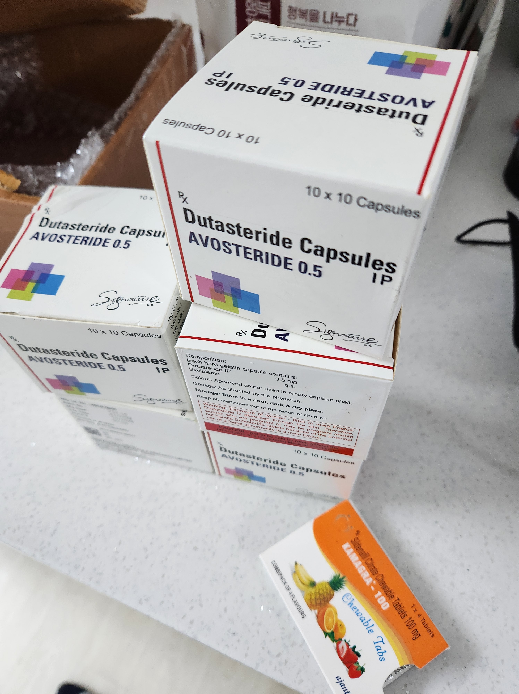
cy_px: 347
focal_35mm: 23
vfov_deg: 74.0
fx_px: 461
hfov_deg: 58.8
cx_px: 260
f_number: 1.8
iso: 500
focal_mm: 5.4
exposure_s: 1/120
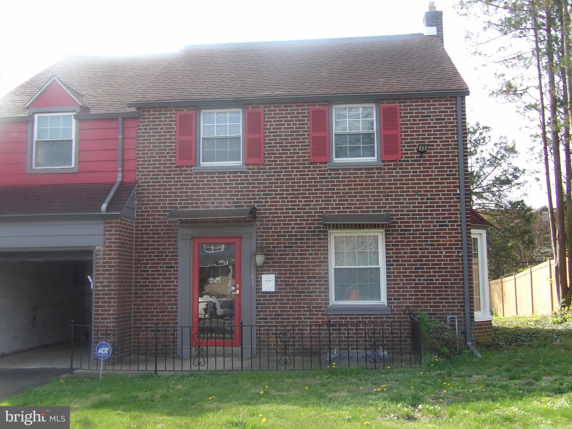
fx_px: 644
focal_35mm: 39
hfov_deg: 47.9
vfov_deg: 36.8
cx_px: 286
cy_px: 214
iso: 100
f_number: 3.7
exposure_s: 1/238
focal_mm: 7
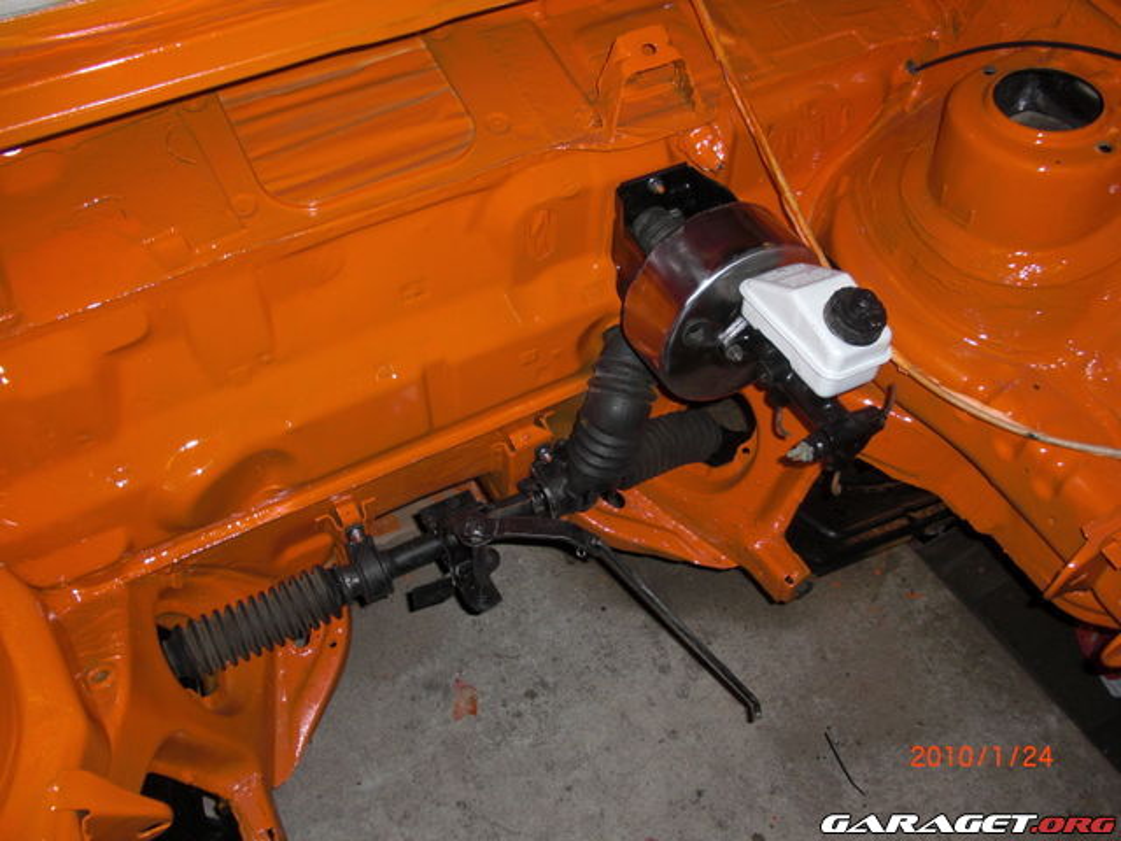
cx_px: 560
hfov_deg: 51.4
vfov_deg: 39.7
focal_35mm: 36
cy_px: 420
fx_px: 1166
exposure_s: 1/60
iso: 100
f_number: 2.8
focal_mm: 6.3
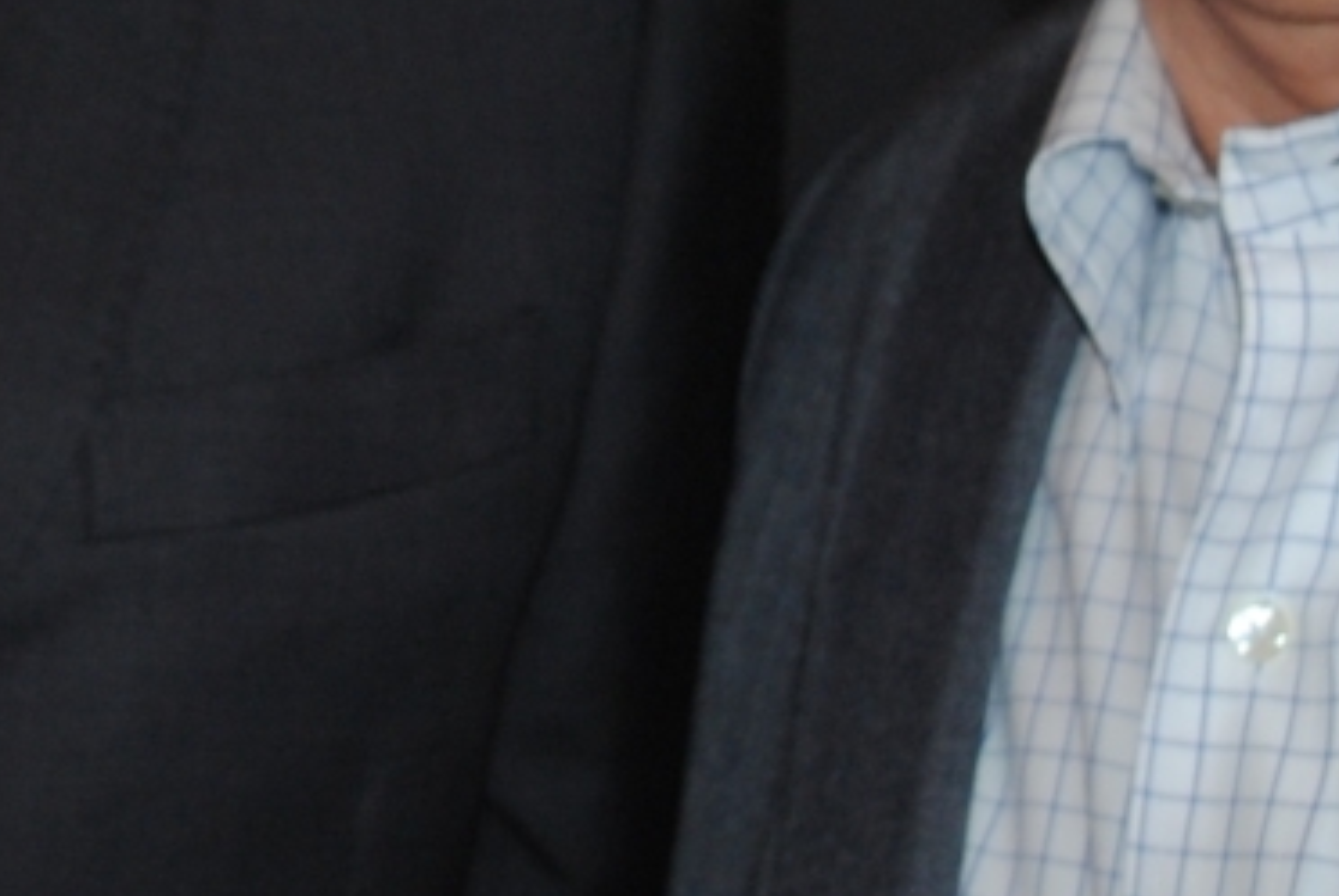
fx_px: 5772
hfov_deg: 13.1
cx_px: 180
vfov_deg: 8.8
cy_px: -178
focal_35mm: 155
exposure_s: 1/60
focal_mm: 20
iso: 200
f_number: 3.8
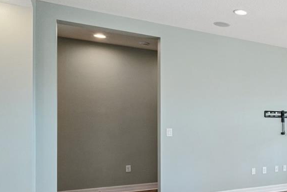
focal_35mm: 40
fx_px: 322
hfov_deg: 38.1
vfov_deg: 32.7
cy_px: 134
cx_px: 330
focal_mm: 14.5
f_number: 9
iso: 200
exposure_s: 1/80
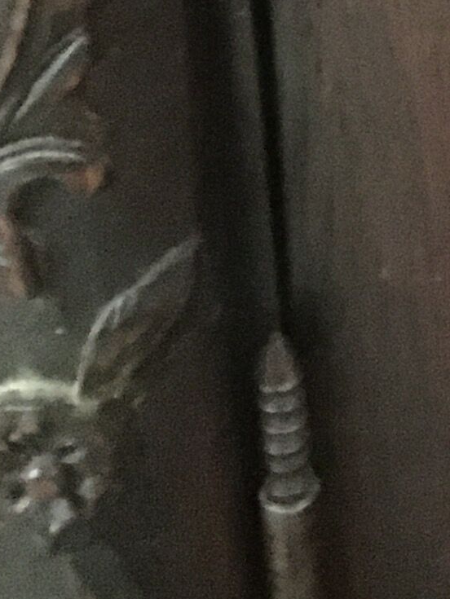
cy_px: -328
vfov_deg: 11.8
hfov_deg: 8.5
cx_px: 1083
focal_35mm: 159
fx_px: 2754
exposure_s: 1/17
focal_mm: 4.15
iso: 1000
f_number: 2.2
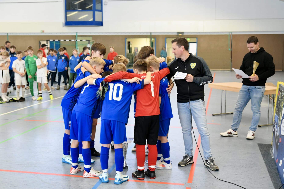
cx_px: 144
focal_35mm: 44
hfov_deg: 44.5
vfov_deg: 30.5
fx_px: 347
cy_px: 102
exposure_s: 1/800
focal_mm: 40
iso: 5600
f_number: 2.8
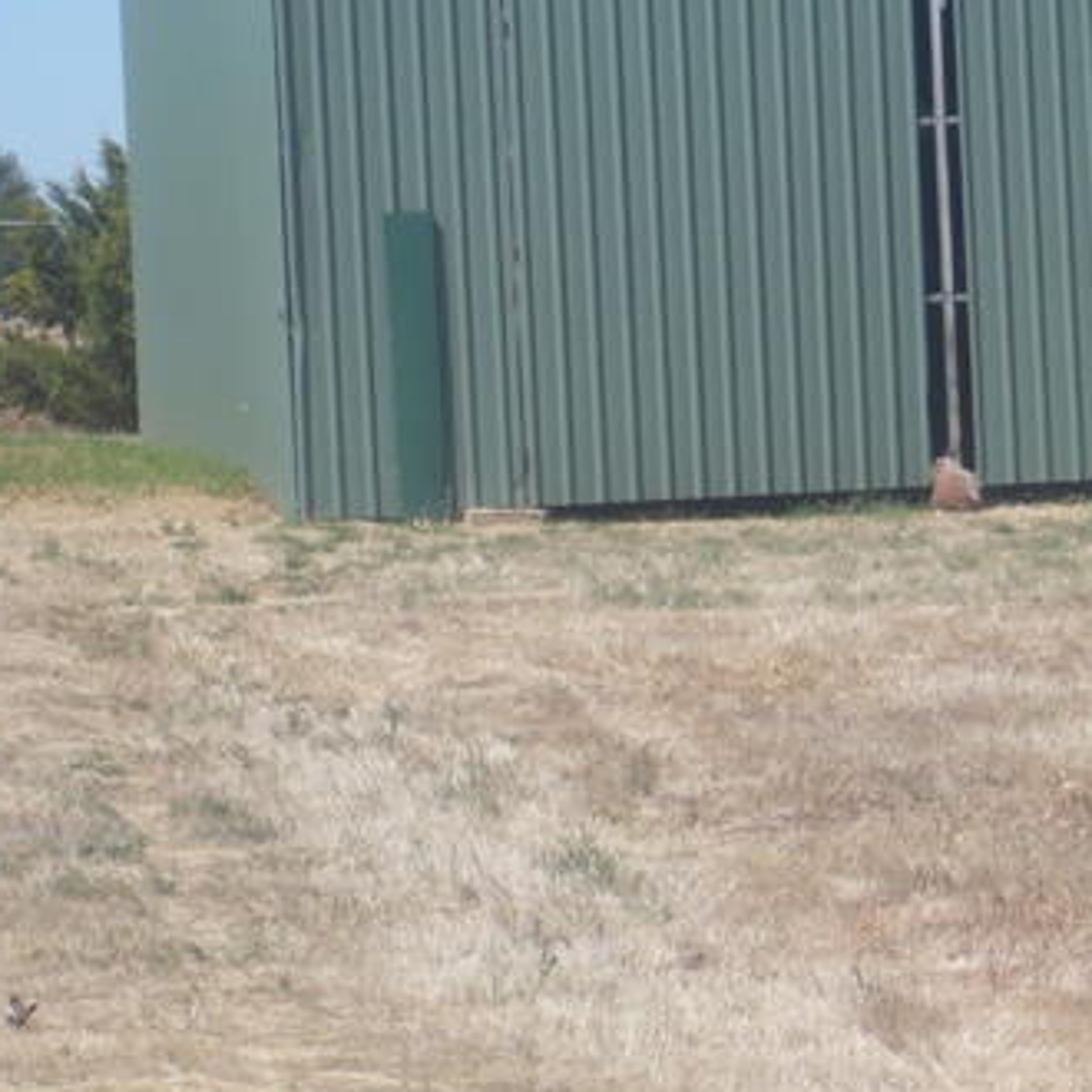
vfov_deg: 7.8
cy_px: 169
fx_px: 8030
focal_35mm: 225
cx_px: 1016
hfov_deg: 7.8
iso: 100
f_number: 5
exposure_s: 1/500
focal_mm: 17.4
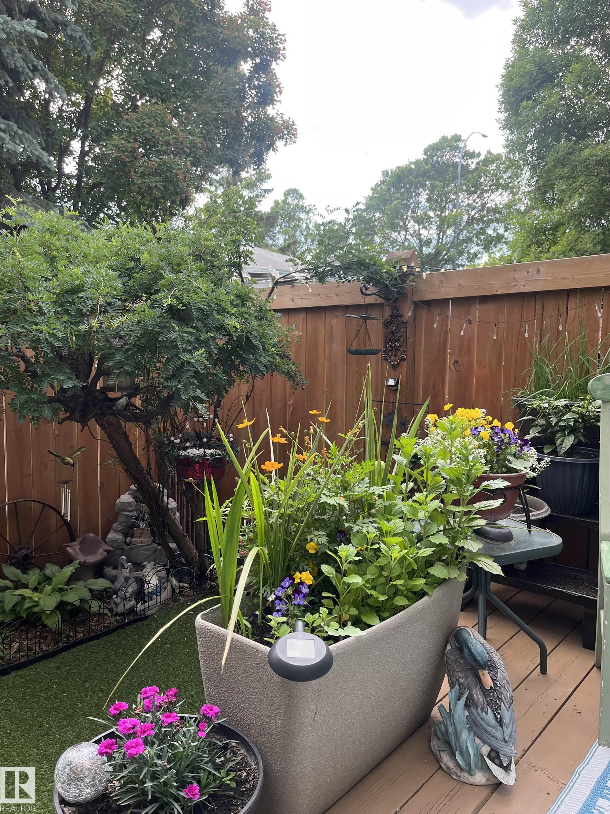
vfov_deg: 65.3
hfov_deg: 51.3
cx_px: 315
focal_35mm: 27
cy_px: 394
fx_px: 634
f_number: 1.6
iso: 40
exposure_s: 1/282
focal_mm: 5.1
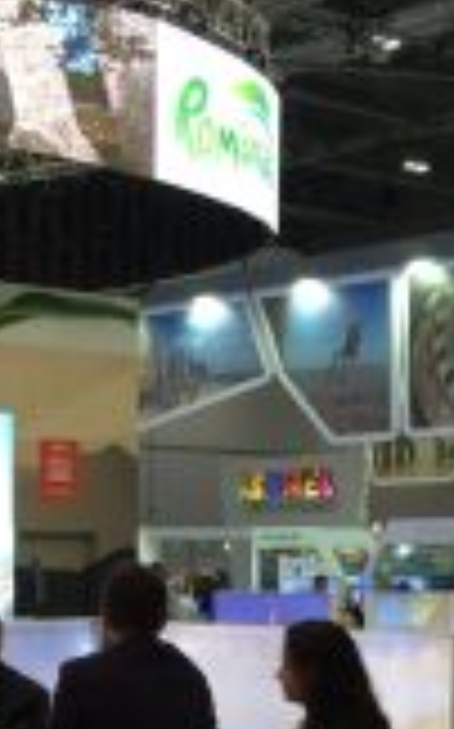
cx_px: 157
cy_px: 601
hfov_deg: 13.7
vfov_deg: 21.6
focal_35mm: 95
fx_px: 1884
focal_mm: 4.15
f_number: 2.2
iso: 40
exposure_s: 1/40
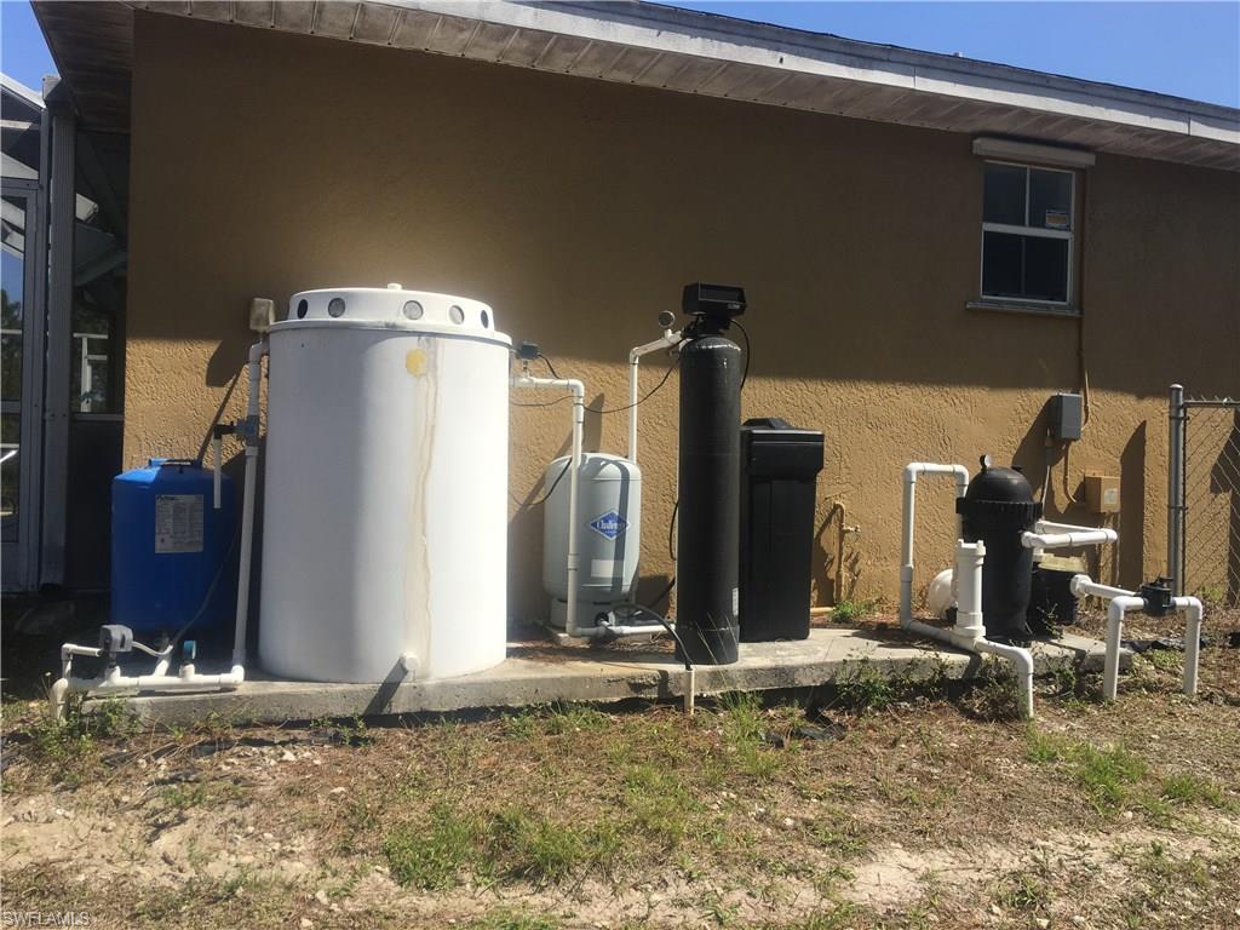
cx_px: 620
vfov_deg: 48.2
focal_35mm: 29
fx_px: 1039
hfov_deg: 61.7
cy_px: 465
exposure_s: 1/1451
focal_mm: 4.15
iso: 25
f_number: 2.2
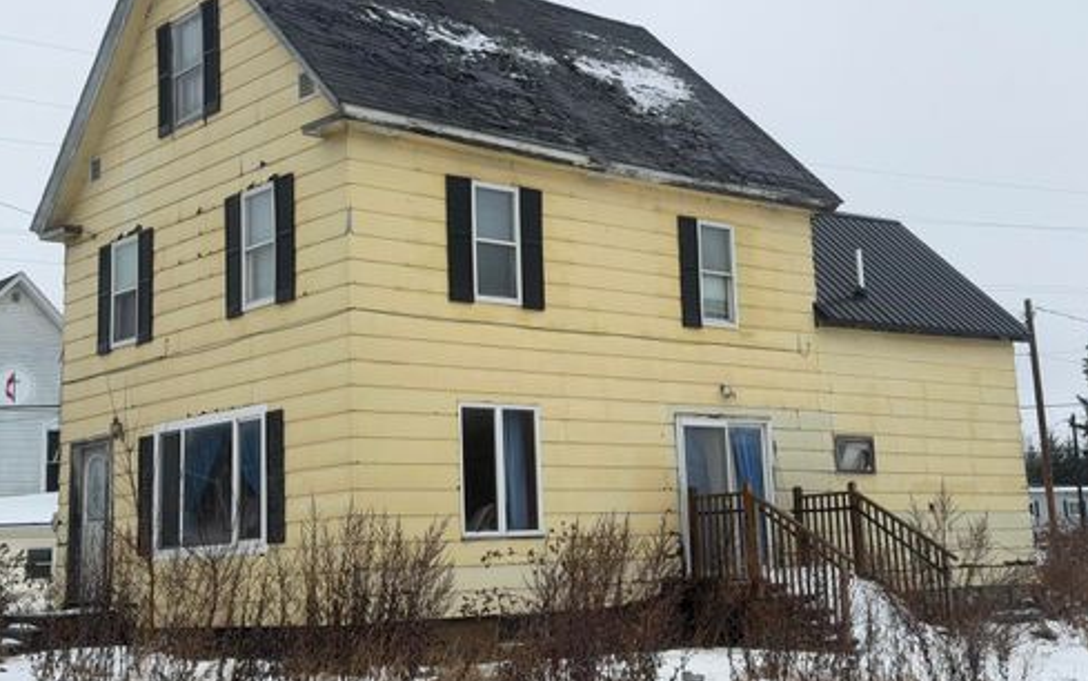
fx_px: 1542
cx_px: 538
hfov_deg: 38.9
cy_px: 288
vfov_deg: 24.9
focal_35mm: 52
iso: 64
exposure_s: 1/1456
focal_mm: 6.76
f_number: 1.78
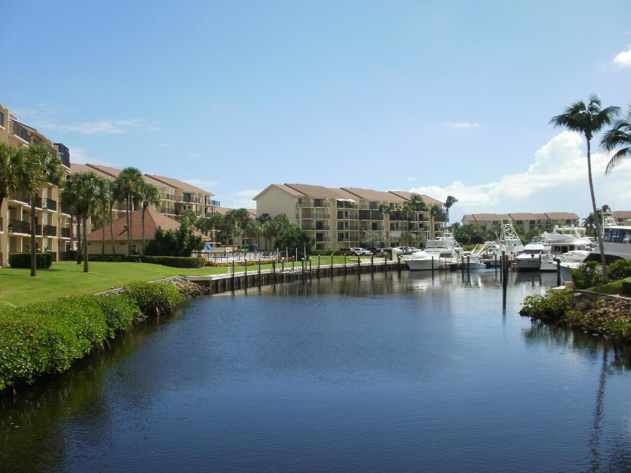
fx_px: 656
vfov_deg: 39.7
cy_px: 236
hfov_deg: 51.4
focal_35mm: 36
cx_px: 316
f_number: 5.6
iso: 100
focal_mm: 6.3
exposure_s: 1/640
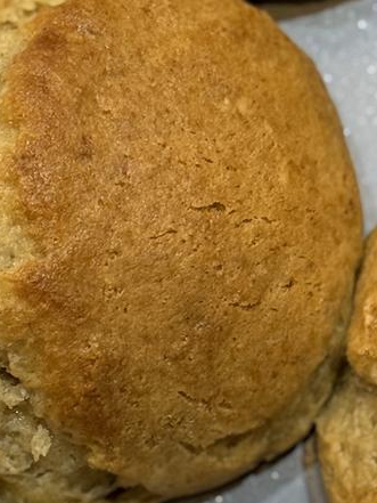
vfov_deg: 11.3
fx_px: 2525
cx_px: 241
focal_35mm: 174
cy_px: 438
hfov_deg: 8.5
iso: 200
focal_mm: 6.76
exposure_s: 1/60
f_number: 1.78
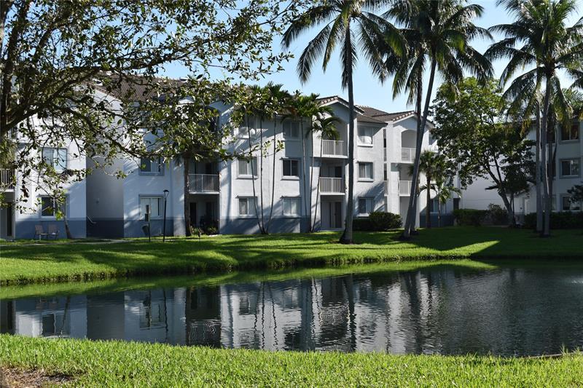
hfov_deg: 38.9
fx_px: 826
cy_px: 194
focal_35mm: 51
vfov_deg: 26.5
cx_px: 292
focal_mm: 34
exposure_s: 1/320
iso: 200
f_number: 9
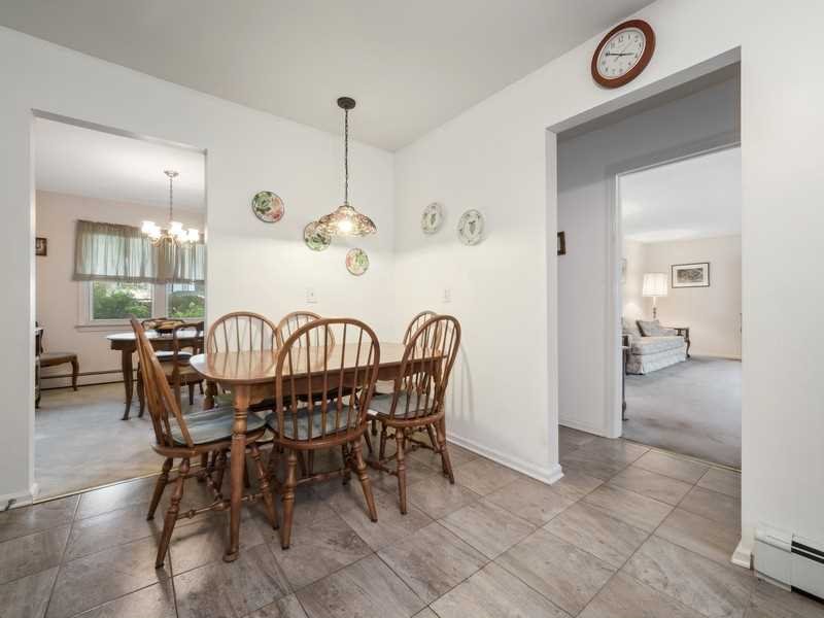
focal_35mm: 14
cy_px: 309
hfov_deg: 102.1
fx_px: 333
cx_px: 412
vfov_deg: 85.7
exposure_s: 1/6
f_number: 8
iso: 200
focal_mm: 7
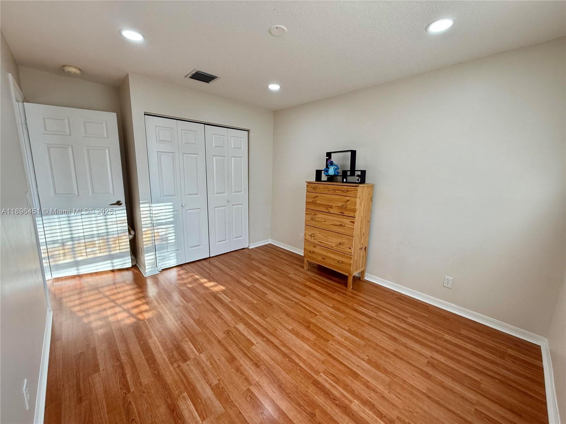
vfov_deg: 85.7
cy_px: 212
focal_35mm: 14
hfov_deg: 102.1
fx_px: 229
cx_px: 283
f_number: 2.2
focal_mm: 2.22
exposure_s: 1/120
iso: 80
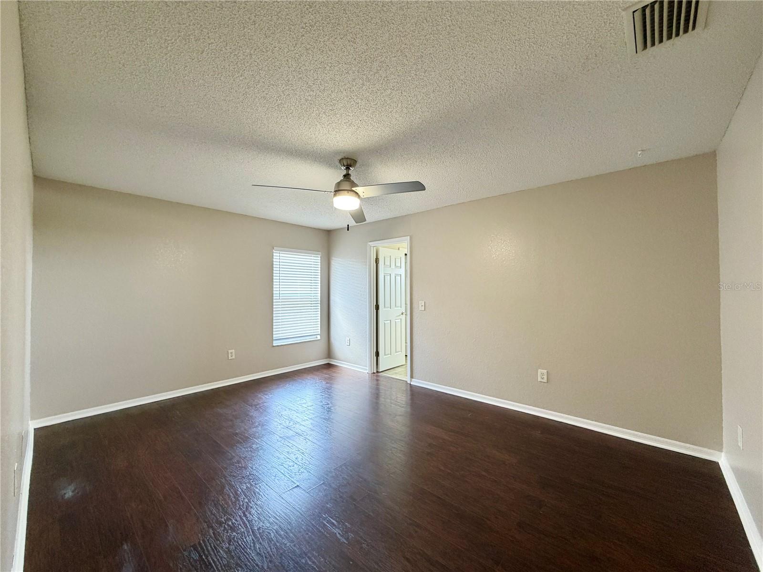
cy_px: 286
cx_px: 382
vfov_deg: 85.7
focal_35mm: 14
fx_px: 309
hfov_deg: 102.1
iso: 320
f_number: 2.2
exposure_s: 1/60
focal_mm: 2.22
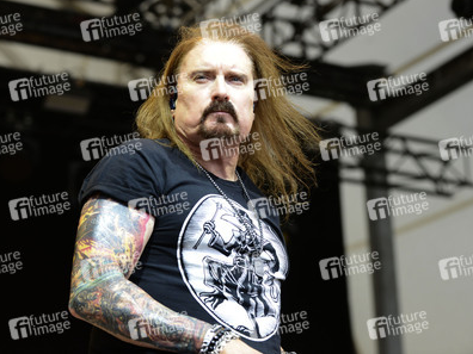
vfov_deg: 14.2
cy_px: 176
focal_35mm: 104
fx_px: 1421
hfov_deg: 18.9
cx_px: 247
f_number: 4.5
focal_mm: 95
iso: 1000
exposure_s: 1/640
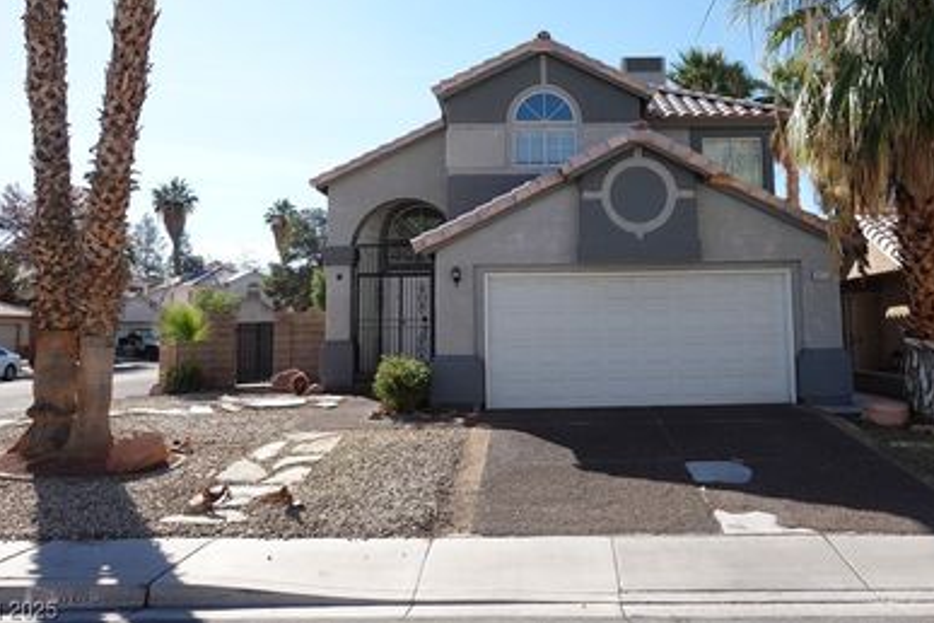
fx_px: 804
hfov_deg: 59.8
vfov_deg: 42.0
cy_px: 231
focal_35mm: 31
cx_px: 555
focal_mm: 8.8
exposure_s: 1/320
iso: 125
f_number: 5.6
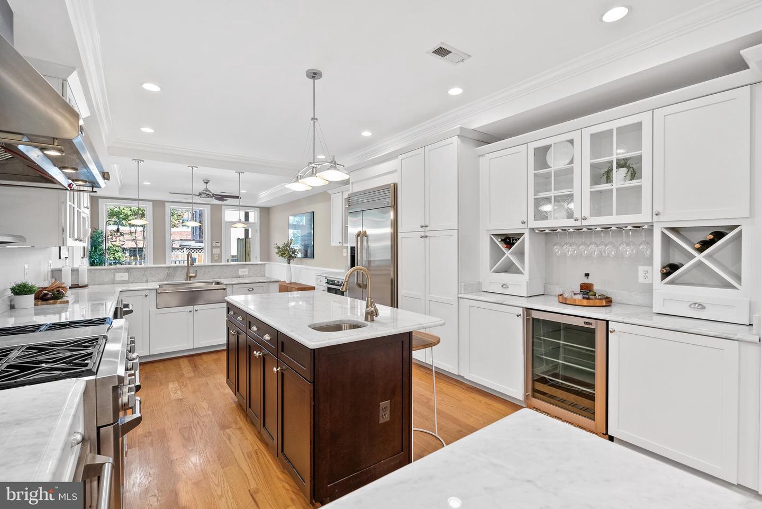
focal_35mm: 16
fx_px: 339
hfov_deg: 96.7
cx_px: 381
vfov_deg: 73.8
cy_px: 254
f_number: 5.6
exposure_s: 1/25
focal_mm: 16
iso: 800
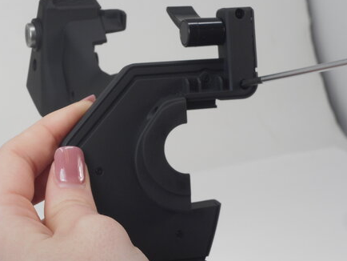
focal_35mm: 139
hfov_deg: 14.2
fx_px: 1394
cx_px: 150
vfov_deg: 10.7
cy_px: 117
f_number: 5.8
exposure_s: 1/60
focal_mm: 18.2
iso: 125
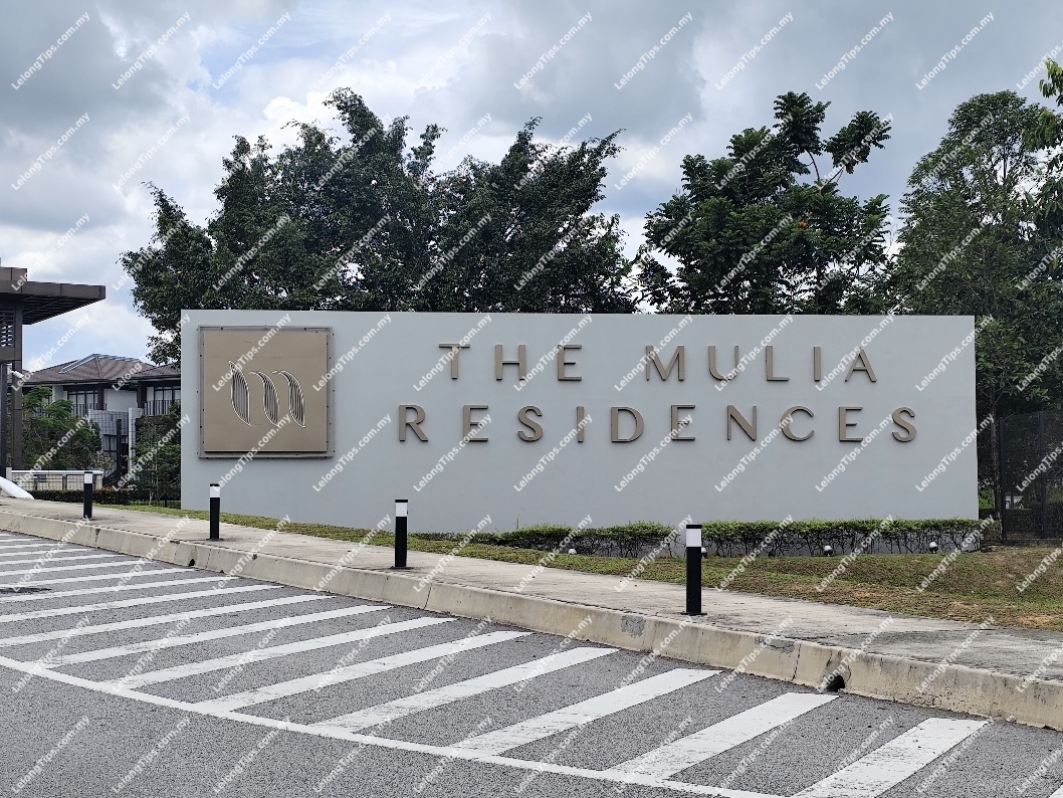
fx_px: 1413
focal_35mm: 46
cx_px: 532
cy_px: 399
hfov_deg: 41.2
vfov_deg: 31.5
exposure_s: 1/1073
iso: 50
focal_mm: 6.14
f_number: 1.65
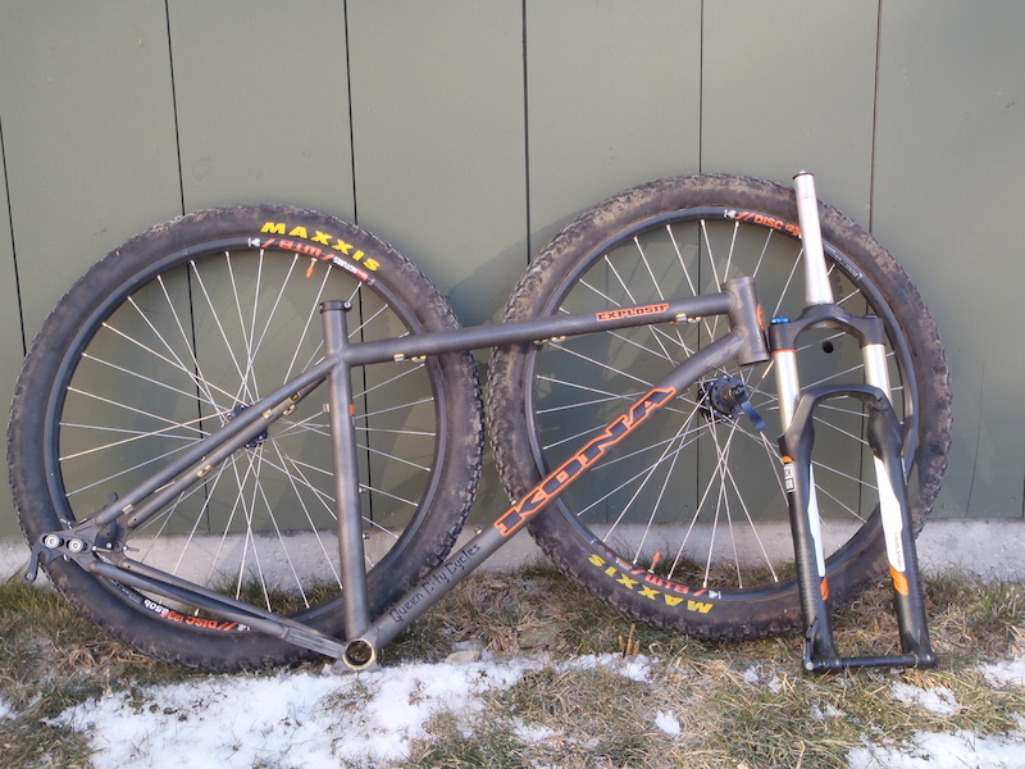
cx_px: 512
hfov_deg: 51.4
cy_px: 384
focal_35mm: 36
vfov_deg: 39.7
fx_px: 1066
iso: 80
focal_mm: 6.53
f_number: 4.1
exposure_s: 1/80
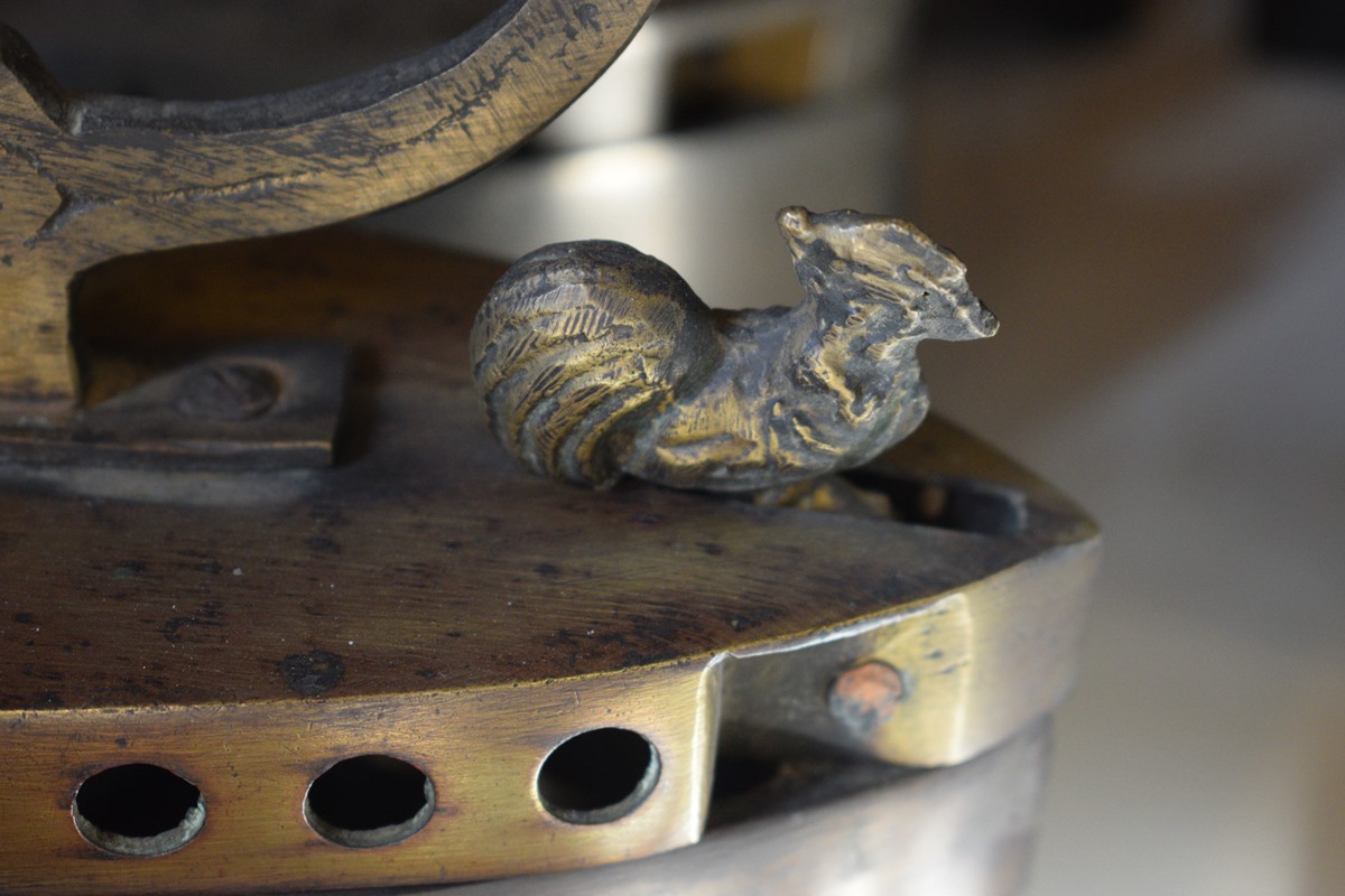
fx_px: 3082
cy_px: 448
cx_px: 672
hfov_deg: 24.6
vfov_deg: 16.6
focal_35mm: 82
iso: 1400
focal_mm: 55
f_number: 5.6
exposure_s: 1/60
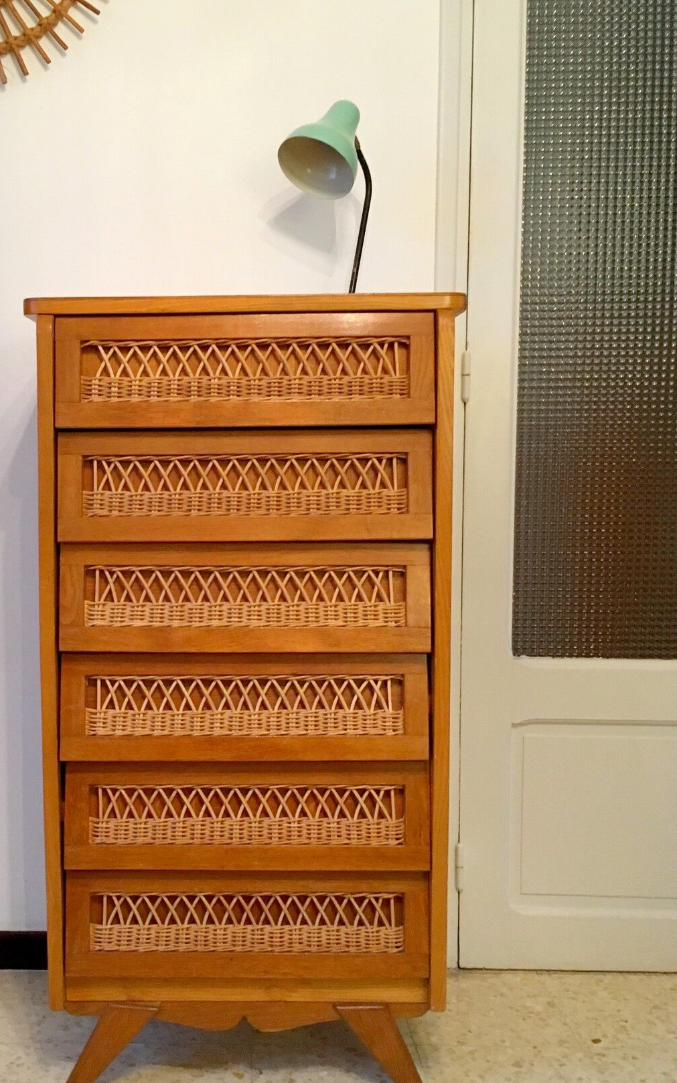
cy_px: 572
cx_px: 220
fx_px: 1122
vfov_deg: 51.5
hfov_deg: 33.3
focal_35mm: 38
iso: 200
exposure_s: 1/20
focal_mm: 4.15
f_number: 2.2
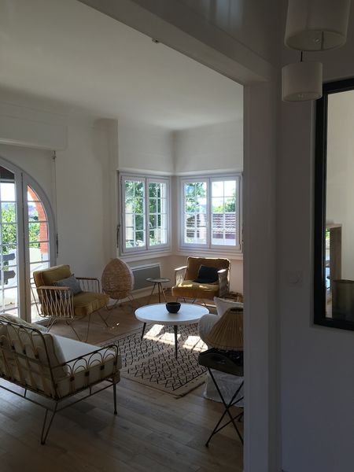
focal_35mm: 29
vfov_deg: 61.7
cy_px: 236
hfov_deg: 48.2
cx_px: 177
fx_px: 395
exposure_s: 1/102
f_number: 2.2
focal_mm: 4.15
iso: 25
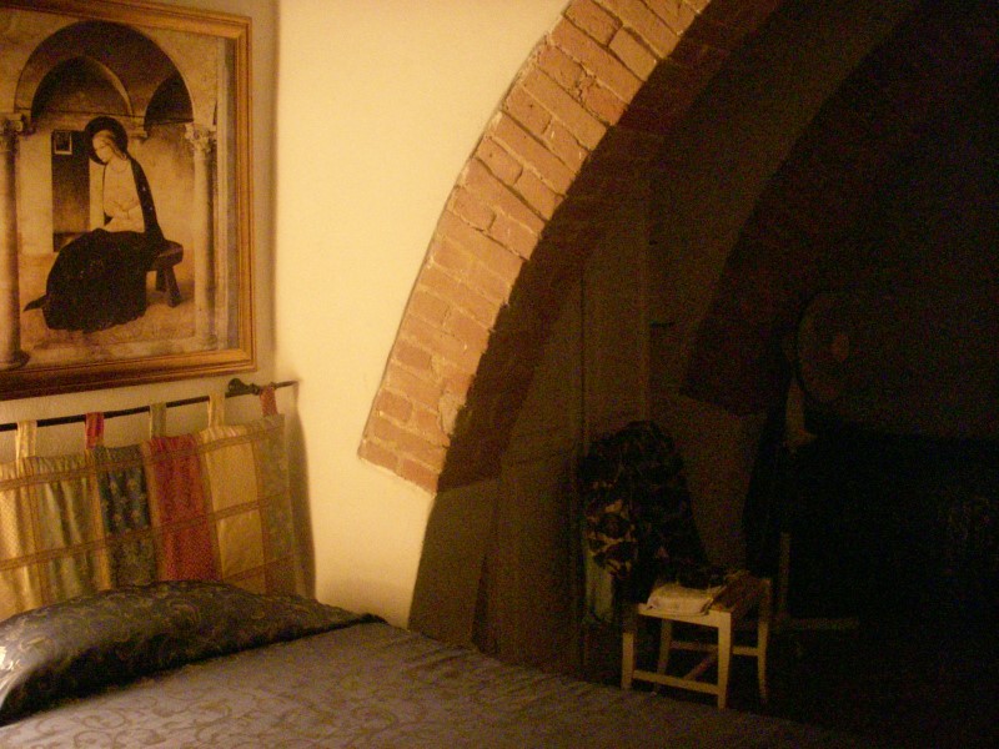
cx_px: 500
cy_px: 374
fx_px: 1097
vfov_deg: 37.7
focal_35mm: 38
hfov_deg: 49.0
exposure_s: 1/10
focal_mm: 6.3
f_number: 3.3
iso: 1600
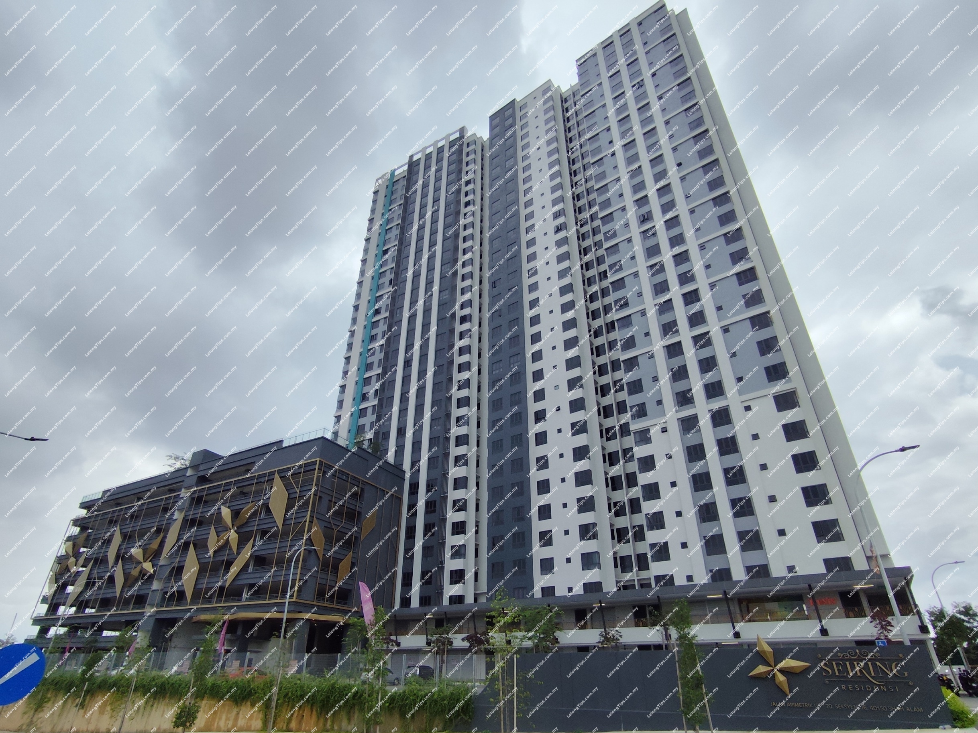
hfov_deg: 94.5
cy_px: 366
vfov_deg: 78.1
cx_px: 489
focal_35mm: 16
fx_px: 452
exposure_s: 1/2644
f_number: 2.2
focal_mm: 1.65
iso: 50
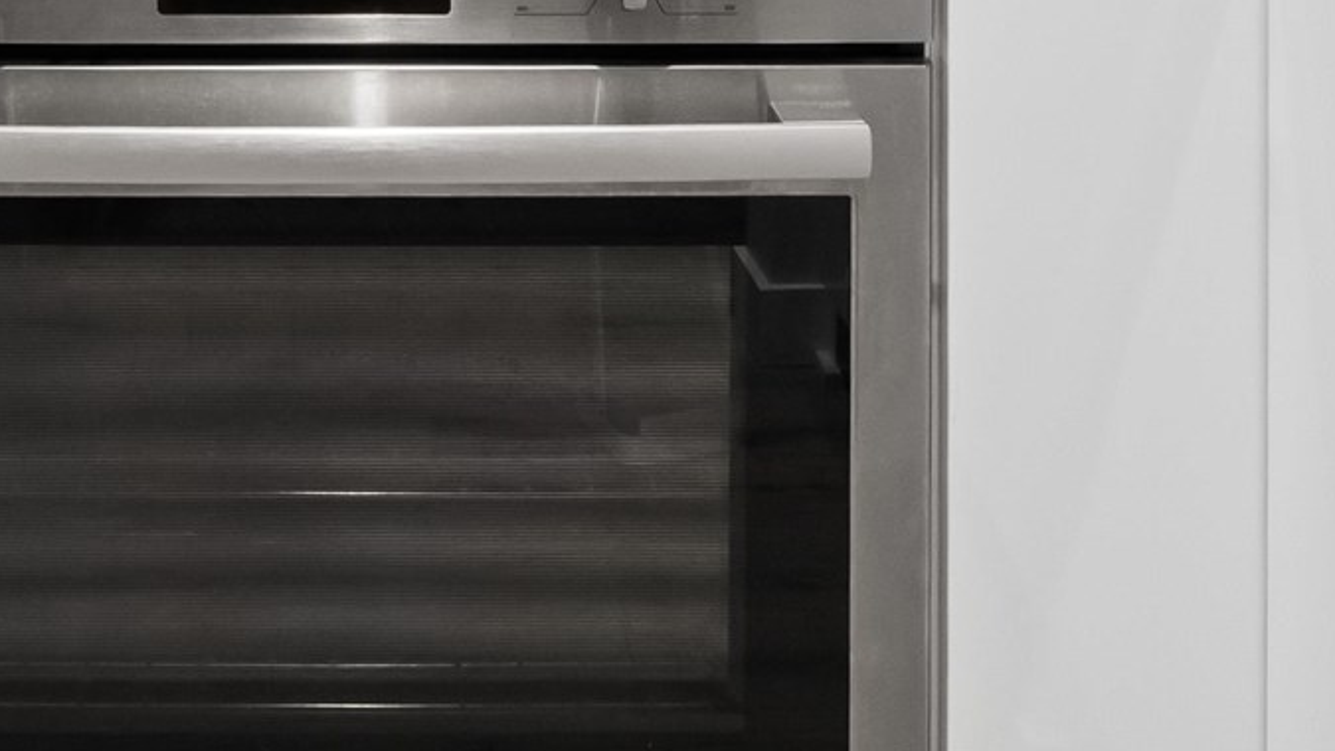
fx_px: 2280
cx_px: 340
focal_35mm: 64
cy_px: -634
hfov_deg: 32.1
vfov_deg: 15.7
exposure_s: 2.5
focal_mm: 9
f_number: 9
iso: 250
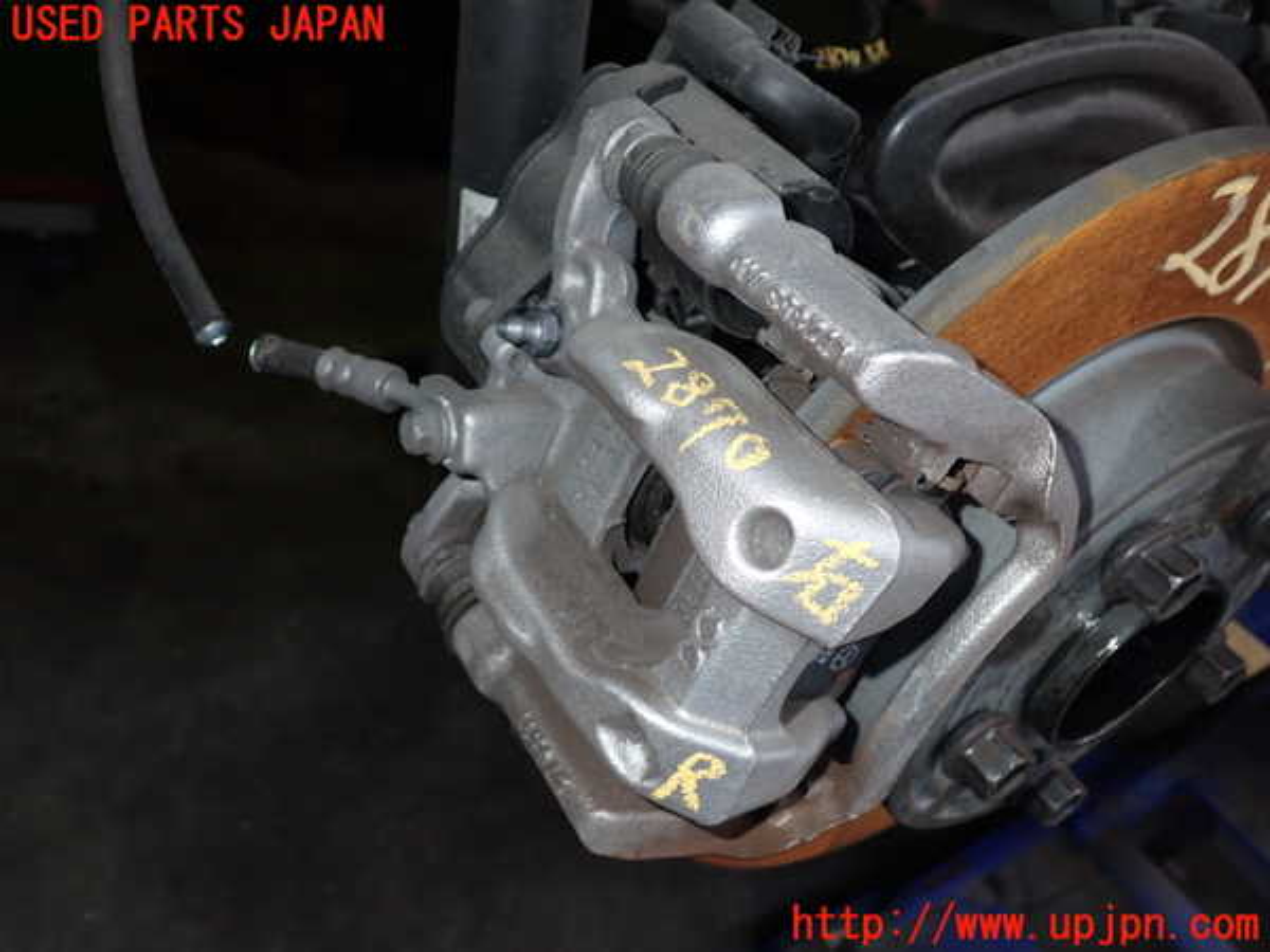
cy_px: 476
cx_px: 635
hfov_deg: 60.0
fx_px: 1101
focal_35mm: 30
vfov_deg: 46.8
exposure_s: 1/30
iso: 200
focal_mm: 5.4
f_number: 6.3
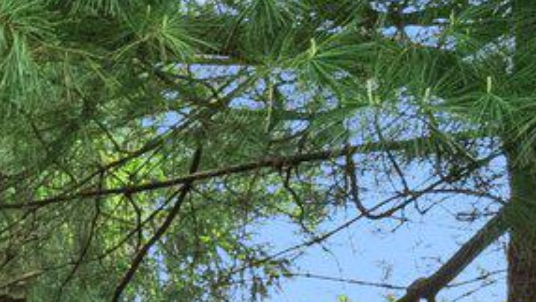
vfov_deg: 6.8
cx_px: -1329
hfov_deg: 9.0
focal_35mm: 165
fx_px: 2346
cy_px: 794
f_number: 11
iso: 1000
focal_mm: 22
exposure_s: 1/60
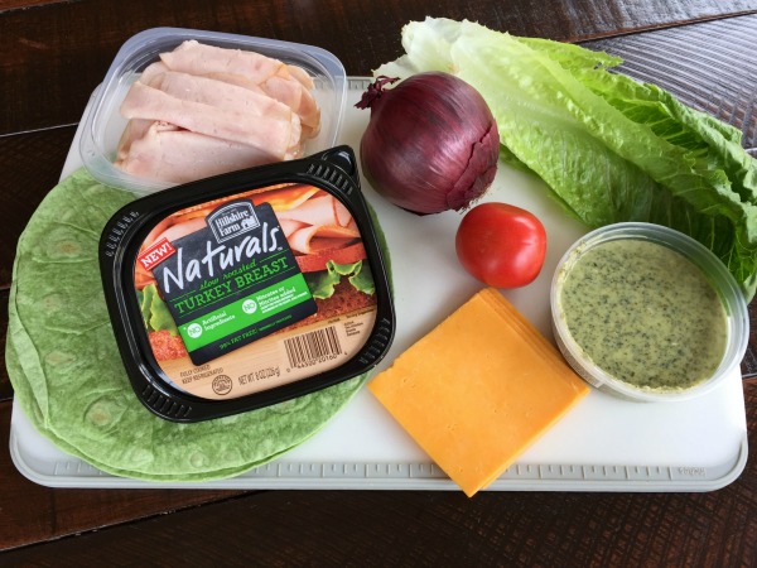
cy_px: 284
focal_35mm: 29
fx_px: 634
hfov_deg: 61.7
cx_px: 378
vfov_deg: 48.2
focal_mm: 4.15
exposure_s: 1/60
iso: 40
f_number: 2.2
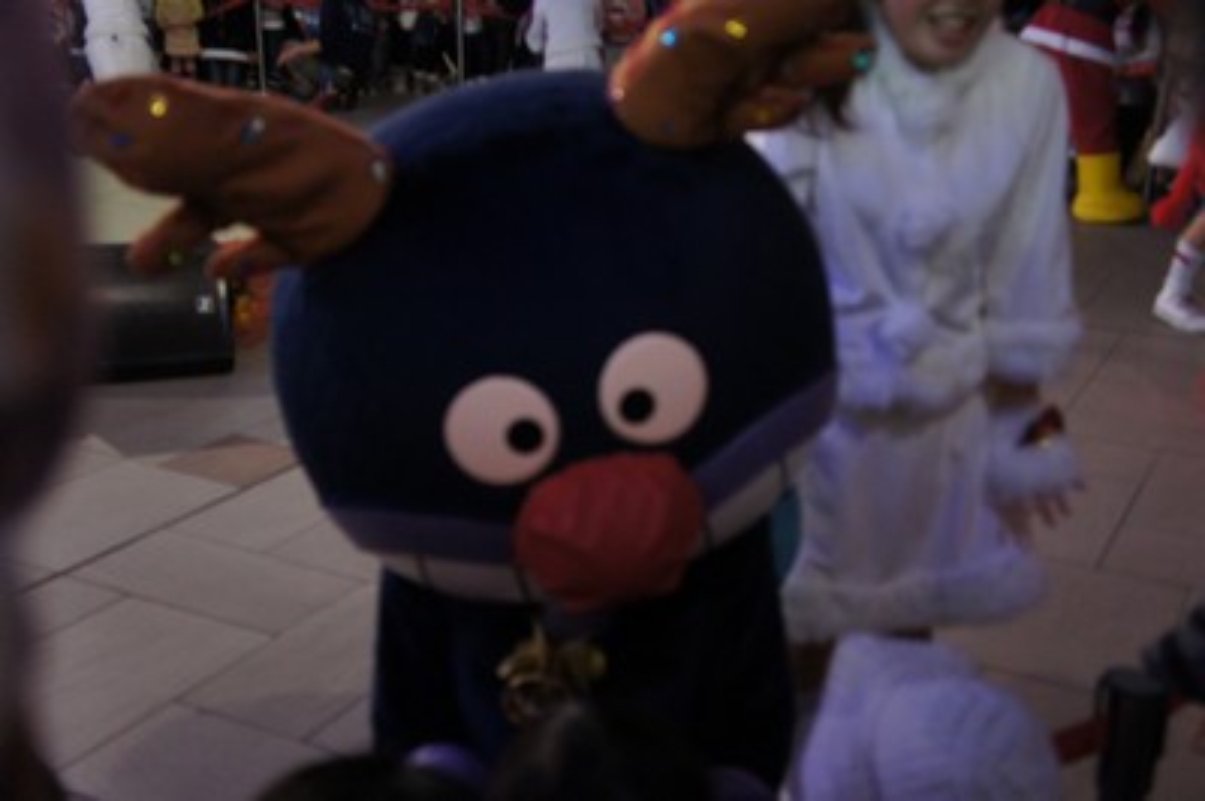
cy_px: 400
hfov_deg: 45.0
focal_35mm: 44
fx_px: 1455
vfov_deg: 30.8
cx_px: 602
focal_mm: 29
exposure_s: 1/40
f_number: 4
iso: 1600
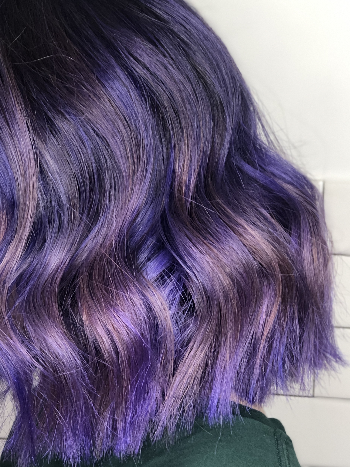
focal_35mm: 93
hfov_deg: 15.8
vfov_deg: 21.0
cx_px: 82
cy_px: 298
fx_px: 1254
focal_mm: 6.6
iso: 100
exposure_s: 1/30
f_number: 2.8
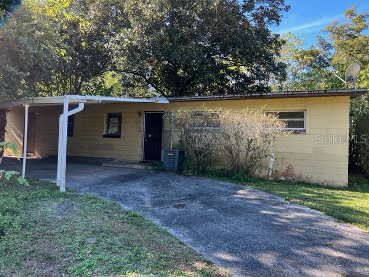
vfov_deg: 53.1
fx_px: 277
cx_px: 184
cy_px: 138
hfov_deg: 67.3
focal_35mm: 26
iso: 50
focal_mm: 5.7
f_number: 1.5
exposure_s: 1/313
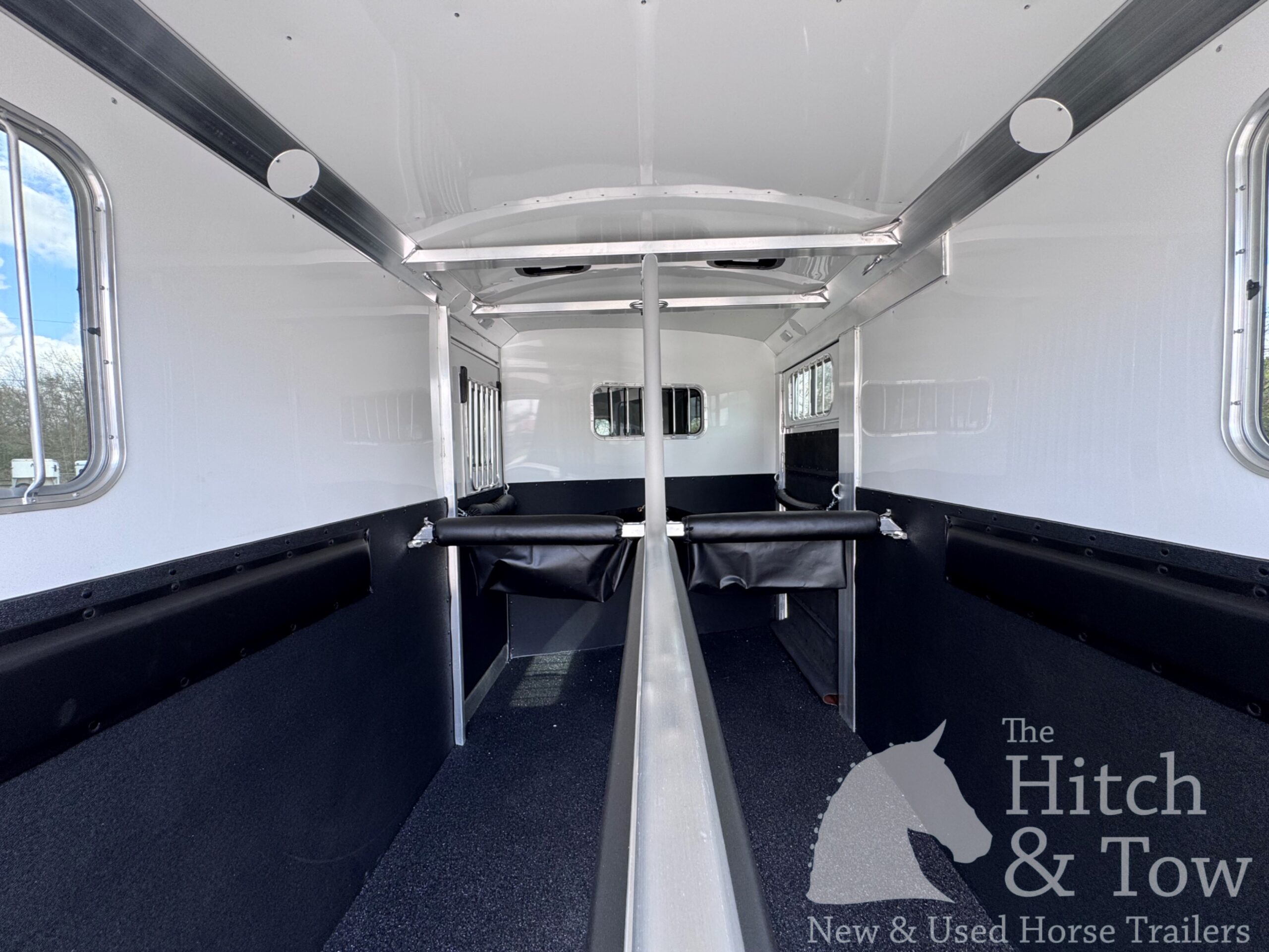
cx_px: 634
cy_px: 476
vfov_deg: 85.7
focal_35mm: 14
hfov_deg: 102.1
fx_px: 513
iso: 50
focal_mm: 2.22
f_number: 2.2
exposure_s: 1/99
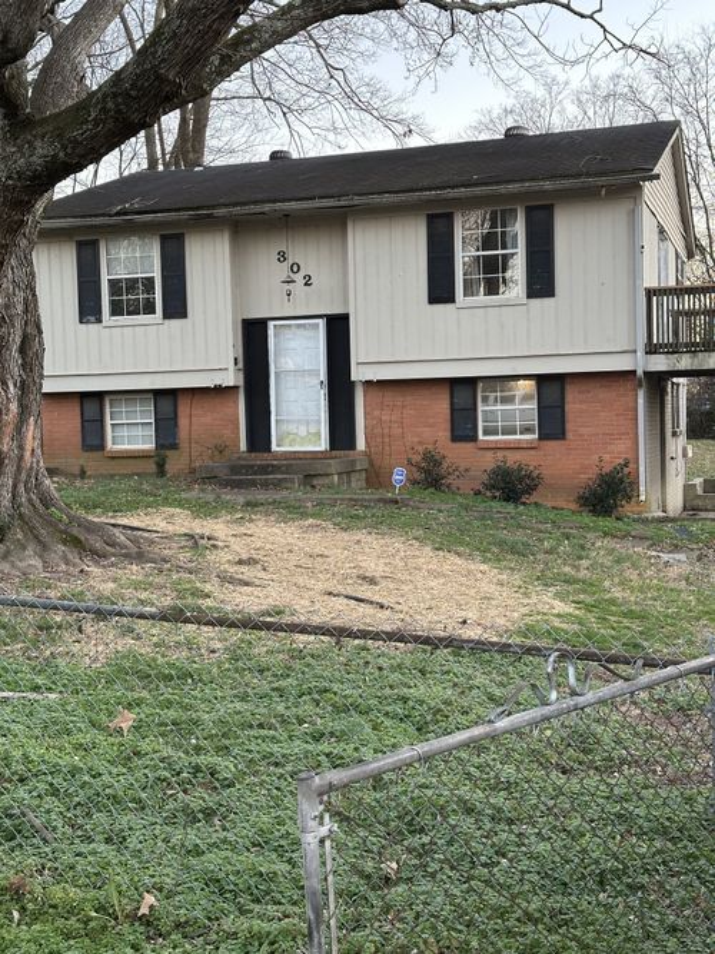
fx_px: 1322
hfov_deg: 30.3
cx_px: 358
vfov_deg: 39.7
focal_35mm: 48
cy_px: 477
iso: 100
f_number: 1.78
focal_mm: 6.86
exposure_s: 1/60
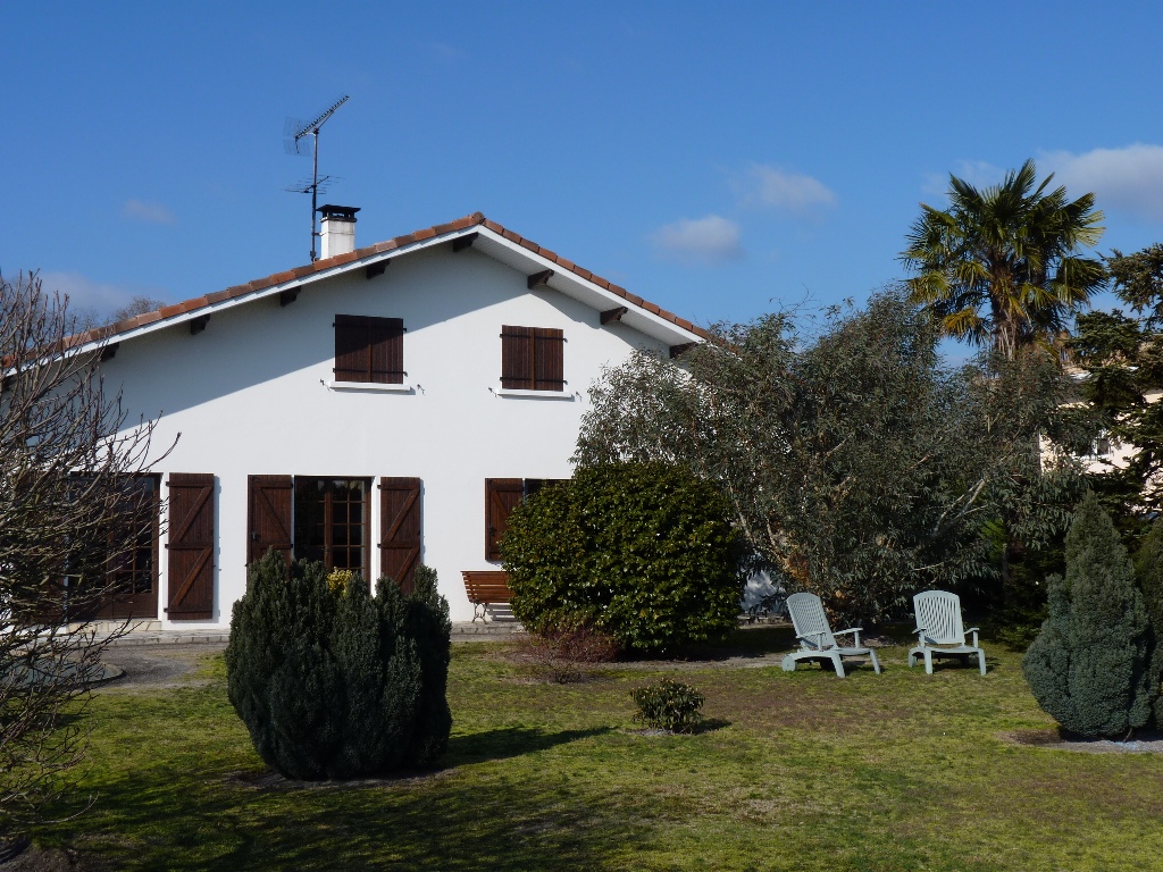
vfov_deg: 29.7
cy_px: 436
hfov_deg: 38.9
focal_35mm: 49
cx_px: 582
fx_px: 1646
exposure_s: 1/500
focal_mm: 8.7
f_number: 5.6
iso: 80
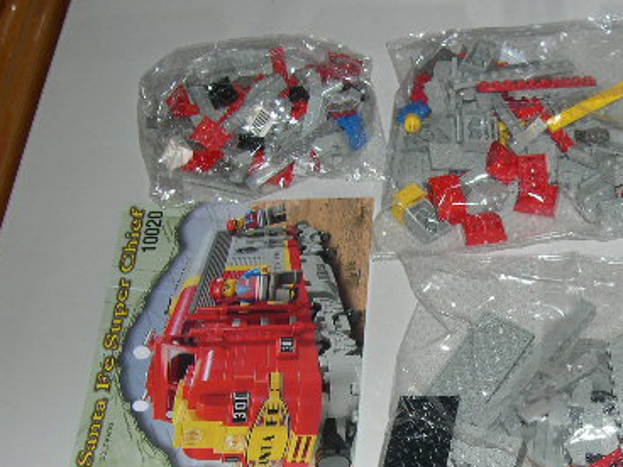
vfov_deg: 22.0
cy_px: 362
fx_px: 1188
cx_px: 491
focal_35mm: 66
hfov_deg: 28.8
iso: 100
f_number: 2.8
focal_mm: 8
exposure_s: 1/60
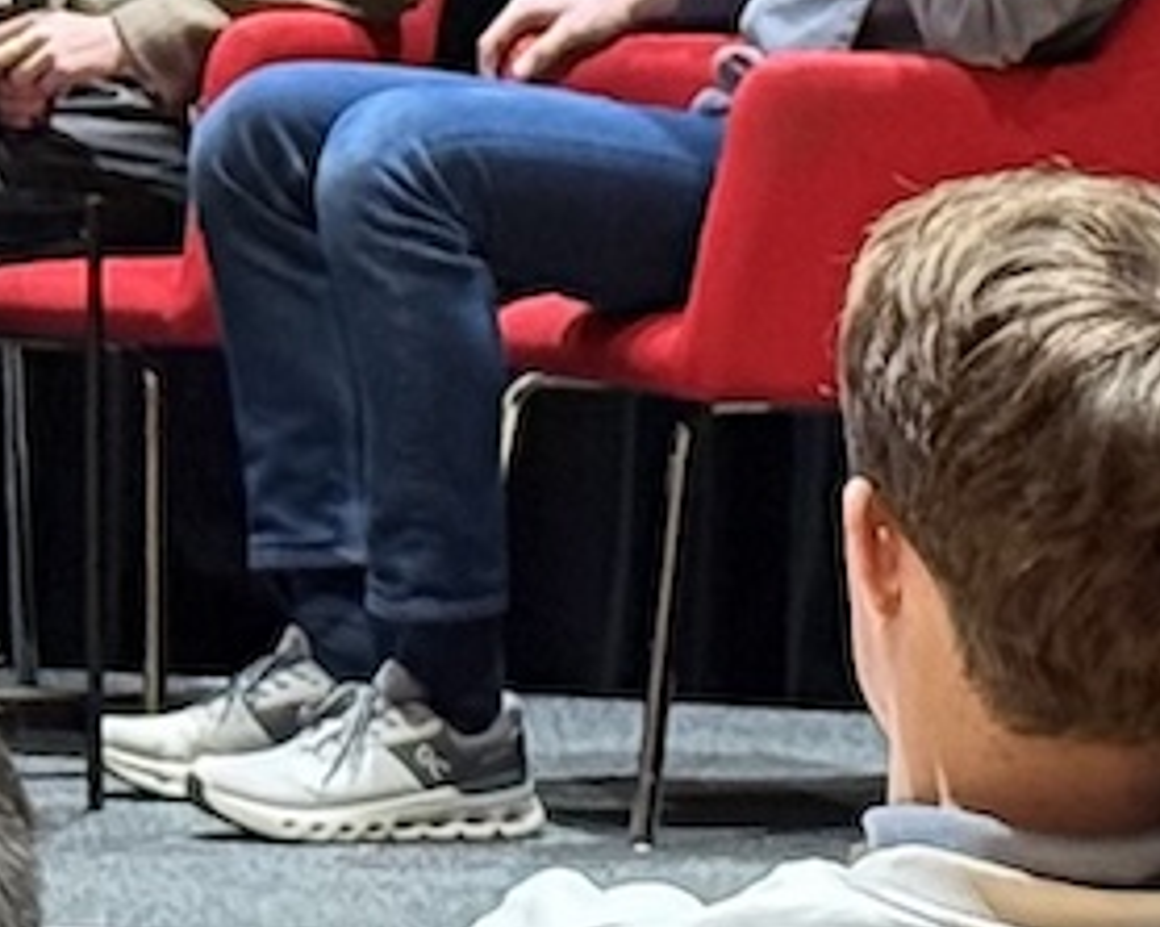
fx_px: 11562
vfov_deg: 4.6
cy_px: -75
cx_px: -601
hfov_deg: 5.7
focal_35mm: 337
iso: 500
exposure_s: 1/36
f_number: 1.78
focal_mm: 6.76
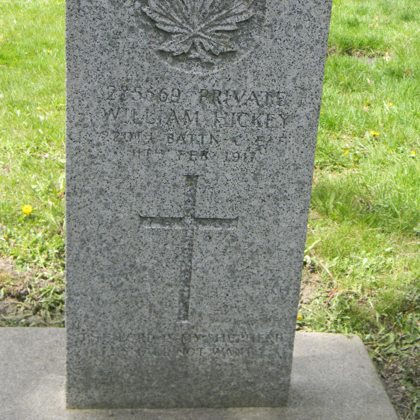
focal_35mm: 56
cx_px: 210
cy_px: 176
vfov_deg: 30.5
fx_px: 769
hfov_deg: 30.6
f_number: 3.9
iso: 80
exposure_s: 1/156
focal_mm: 8.6
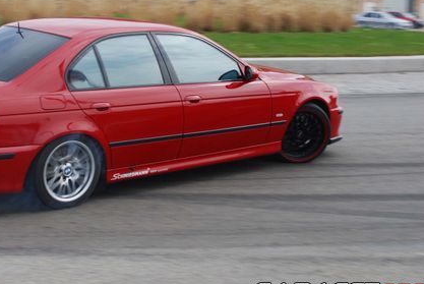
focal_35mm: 67
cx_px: 103
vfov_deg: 20.3
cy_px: 80
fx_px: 787
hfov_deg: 29.6
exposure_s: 1/200
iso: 100
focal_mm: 29
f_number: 7.1
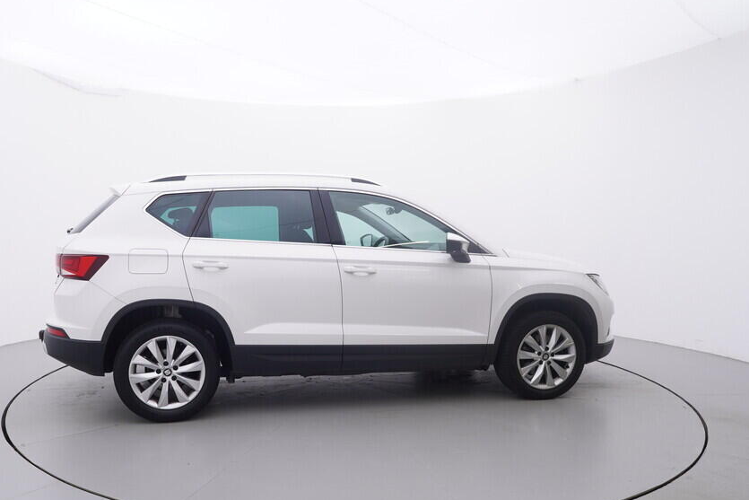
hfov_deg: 65.6
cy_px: 302
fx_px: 575
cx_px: 301
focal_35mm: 28
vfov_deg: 46.7
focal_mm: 15
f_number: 5
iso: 200
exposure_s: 1/80
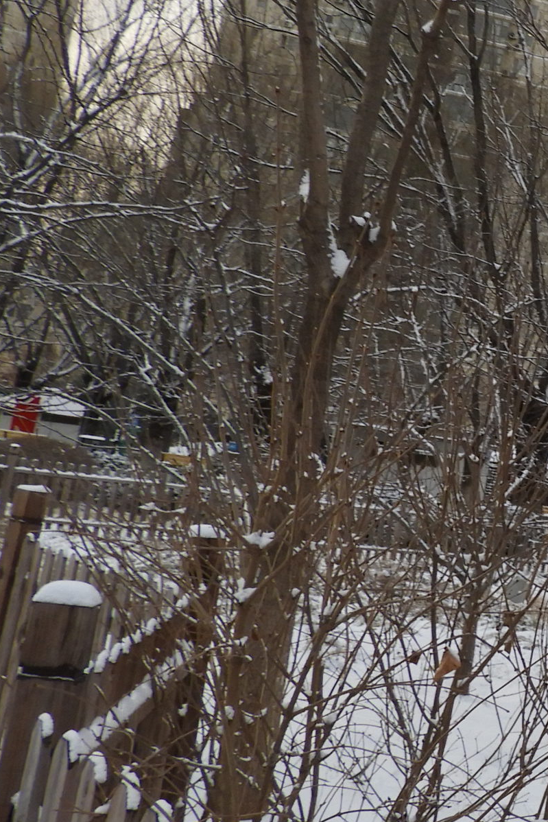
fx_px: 1552
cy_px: 329
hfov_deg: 16.6
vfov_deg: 29.6
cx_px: 1001
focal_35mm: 68
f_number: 3.3
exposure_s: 1/160
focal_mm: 4.3
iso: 100
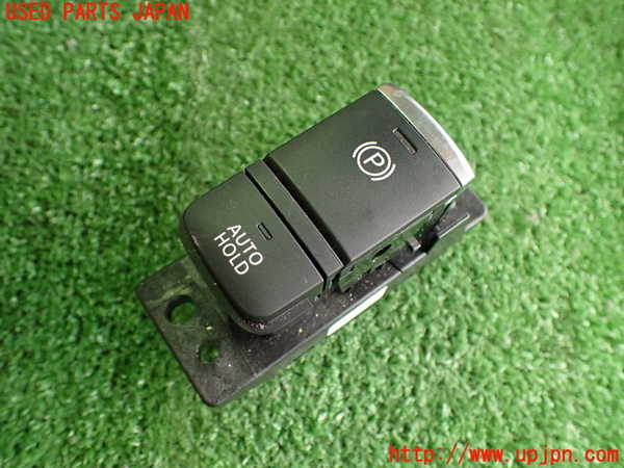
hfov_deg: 60.0
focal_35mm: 30
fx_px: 541
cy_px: 234
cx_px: 312
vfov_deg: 46.8
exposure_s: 1/100
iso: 800
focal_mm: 5.4
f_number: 2.3
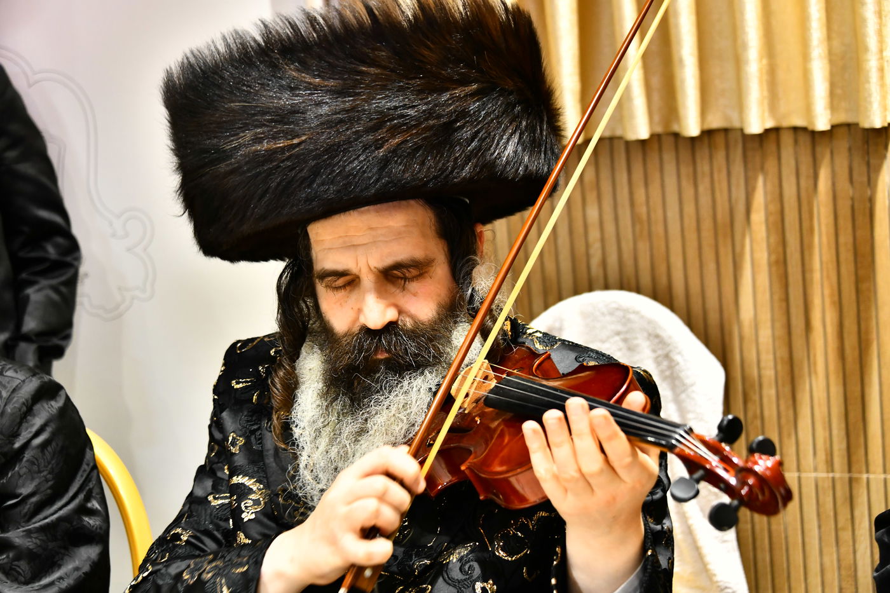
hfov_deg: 31.0
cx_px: 445
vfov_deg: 20.9
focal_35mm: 65
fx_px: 1607
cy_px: 296
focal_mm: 65
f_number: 5
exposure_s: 1/80
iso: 2000
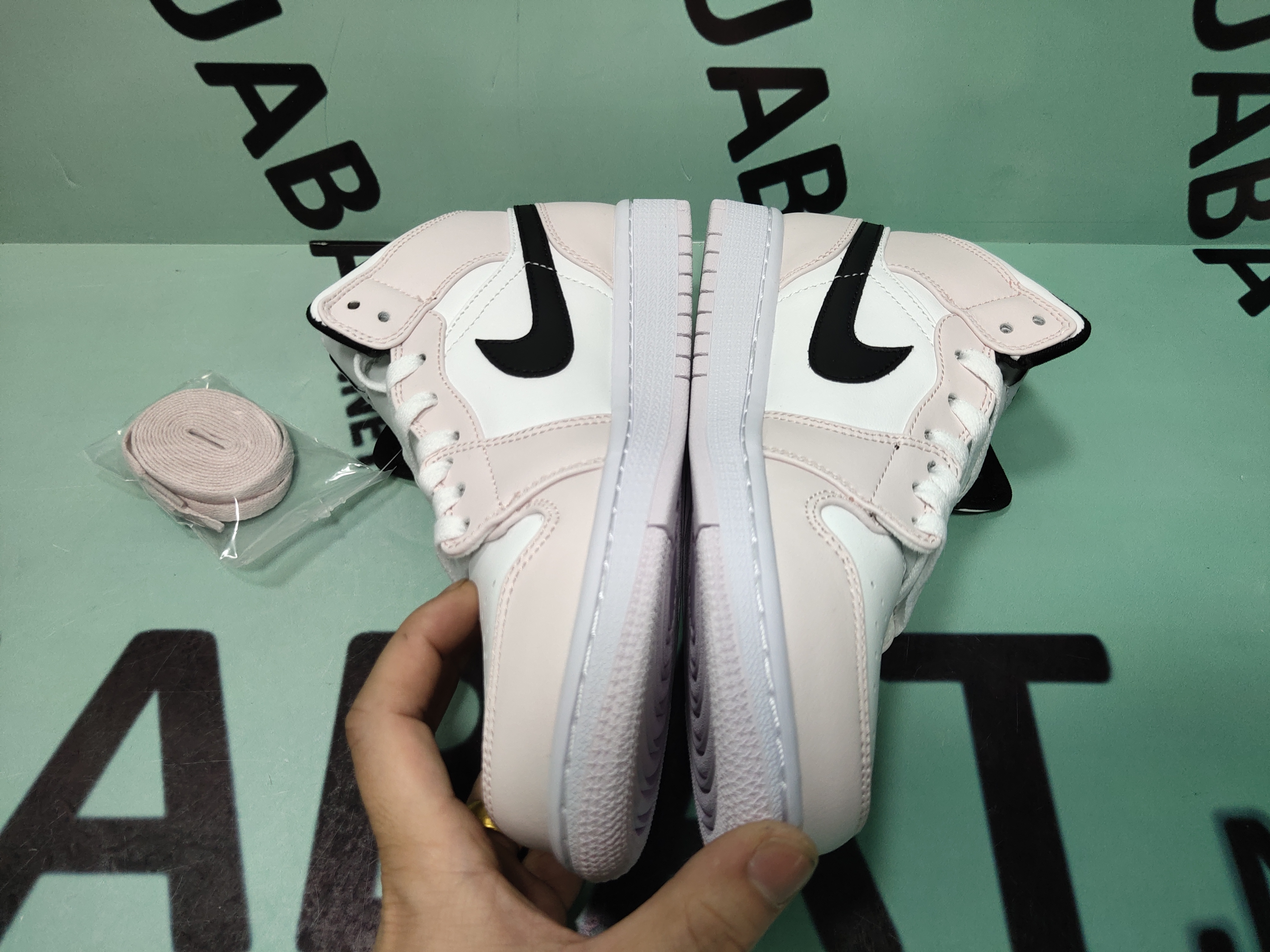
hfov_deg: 60.0
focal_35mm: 30
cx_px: 635
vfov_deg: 46.8
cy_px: 476
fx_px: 1101
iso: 64
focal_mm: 4.35
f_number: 1.79
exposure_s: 1/100
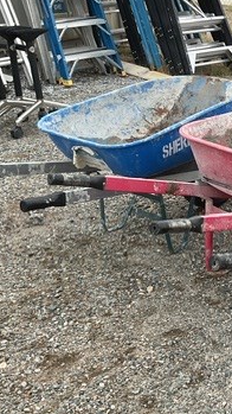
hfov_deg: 19.2
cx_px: 301
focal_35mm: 58
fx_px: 635
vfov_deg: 36.0
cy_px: 215
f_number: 1.8
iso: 16
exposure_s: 1/650
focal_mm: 3
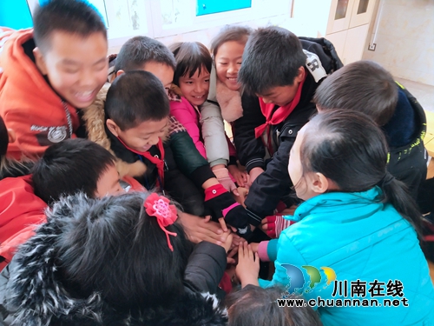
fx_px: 376
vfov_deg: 46.8
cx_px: 217
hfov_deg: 60.0
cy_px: 163
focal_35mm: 30
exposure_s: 1/50
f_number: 1.8
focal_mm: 3.95
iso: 230
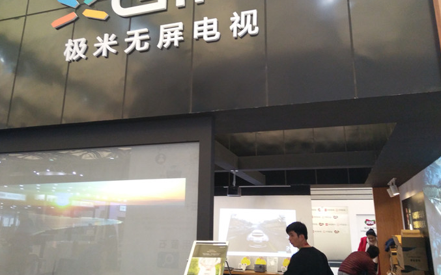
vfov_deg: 53.0
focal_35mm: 23
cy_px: 130
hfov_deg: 77.2
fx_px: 276
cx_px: 217
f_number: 2.2
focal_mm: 3.66
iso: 217
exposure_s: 1/33.3
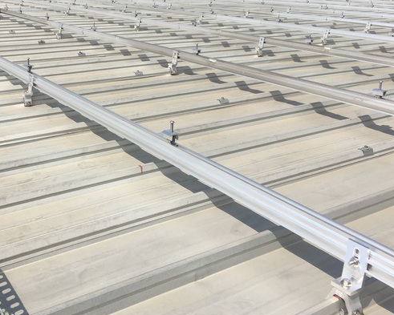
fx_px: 490
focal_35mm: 42
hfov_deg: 43.1
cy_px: 115
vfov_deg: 35.5
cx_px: 124
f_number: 2.2
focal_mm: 4.15
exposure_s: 1/3205
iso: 25
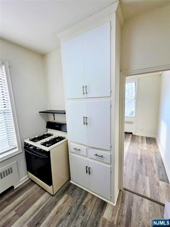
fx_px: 85
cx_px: 85
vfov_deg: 106.2
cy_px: 114
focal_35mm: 13
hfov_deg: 89.9
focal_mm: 2.2
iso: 50
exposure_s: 1/120
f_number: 1.9
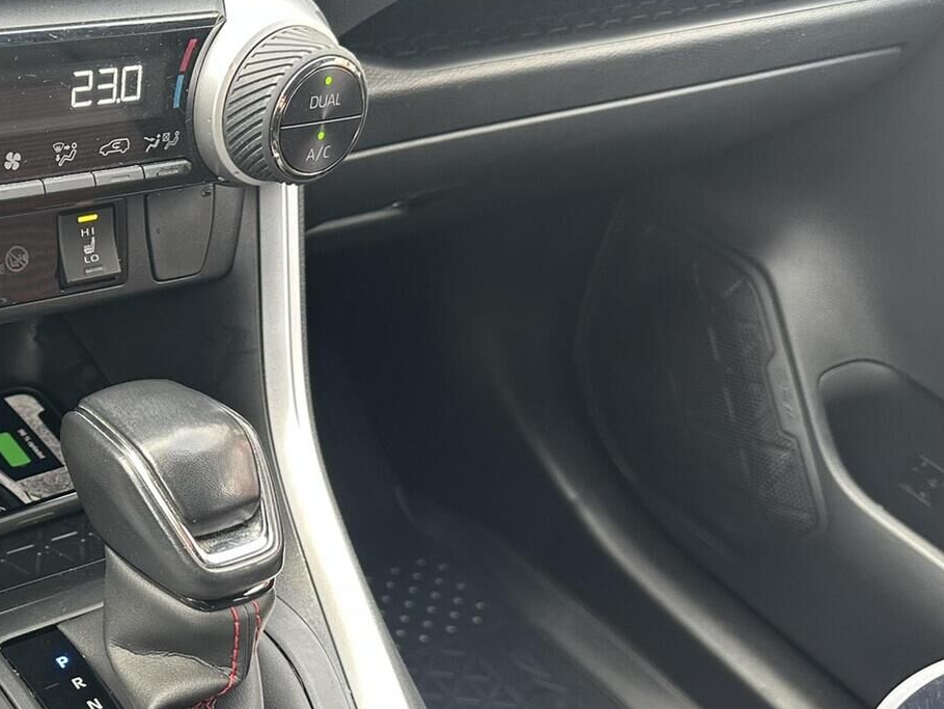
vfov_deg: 31.9
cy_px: 490
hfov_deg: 38.7
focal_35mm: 45
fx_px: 1228
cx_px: 66
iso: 250
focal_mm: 6.86
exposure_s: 1/78
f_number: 1.78
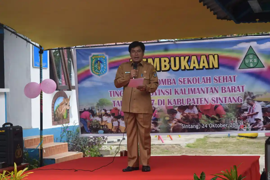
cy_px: 90
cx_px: 135
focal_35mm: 82
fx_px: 619
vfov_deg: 16.6
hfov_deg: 24.6
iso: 220
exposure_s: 1/250
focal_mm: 55
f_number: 8
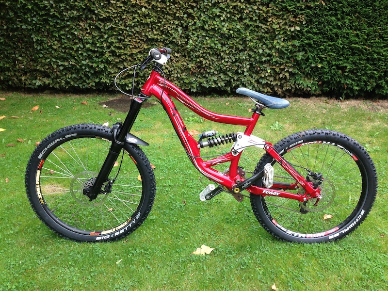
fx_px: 370
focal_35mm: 33
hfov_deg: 55.4
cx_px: 194
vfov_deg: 42.9
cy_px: 146
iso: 80
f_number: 2.4
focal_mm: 4.12
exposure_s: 1/120
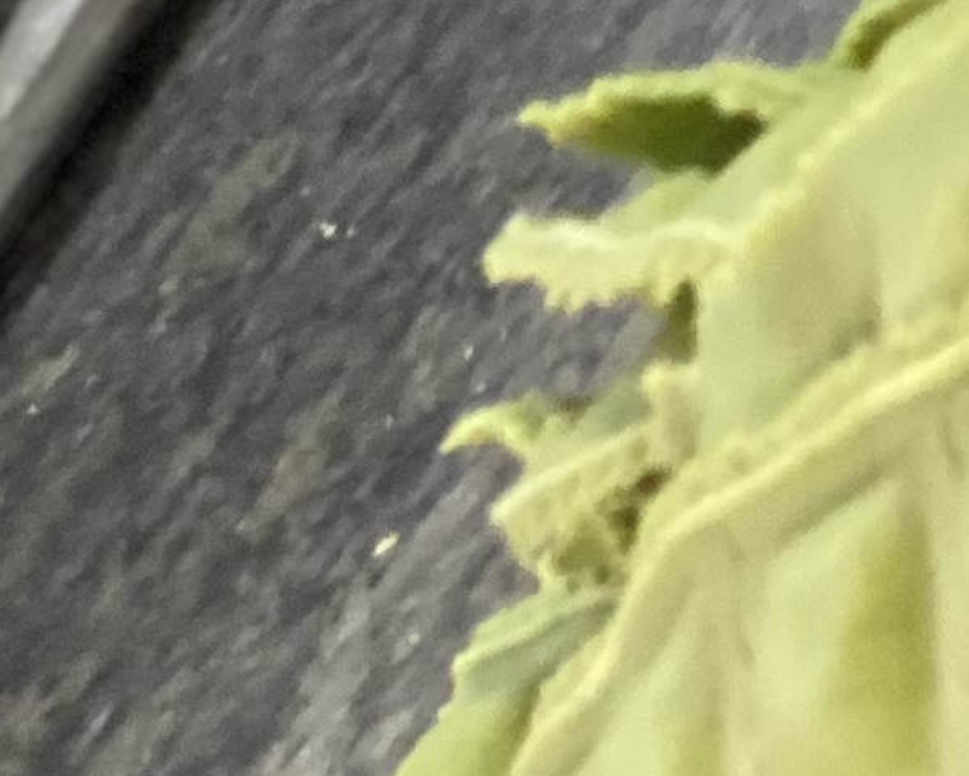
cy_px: 358
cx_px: 834
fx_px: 9951
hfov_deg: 5.6
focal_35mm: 347
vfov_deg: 4.5
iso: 320
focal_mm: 6
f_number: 2
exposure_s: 1/24
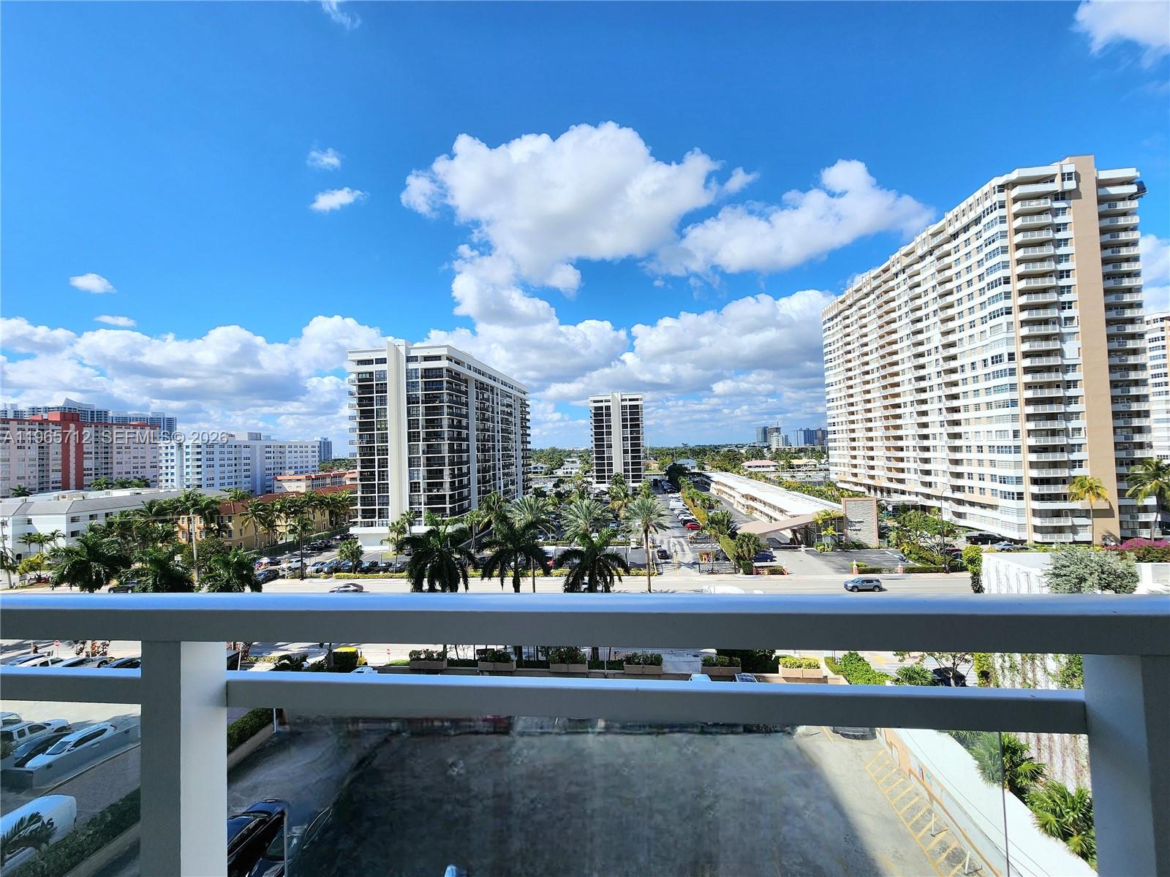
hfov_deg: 106.2
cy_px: 438
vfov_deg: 89.9
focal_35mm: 13
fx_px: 439
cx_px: 585
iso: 50
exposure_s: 1/3333
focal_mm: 2.2
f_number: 2.2
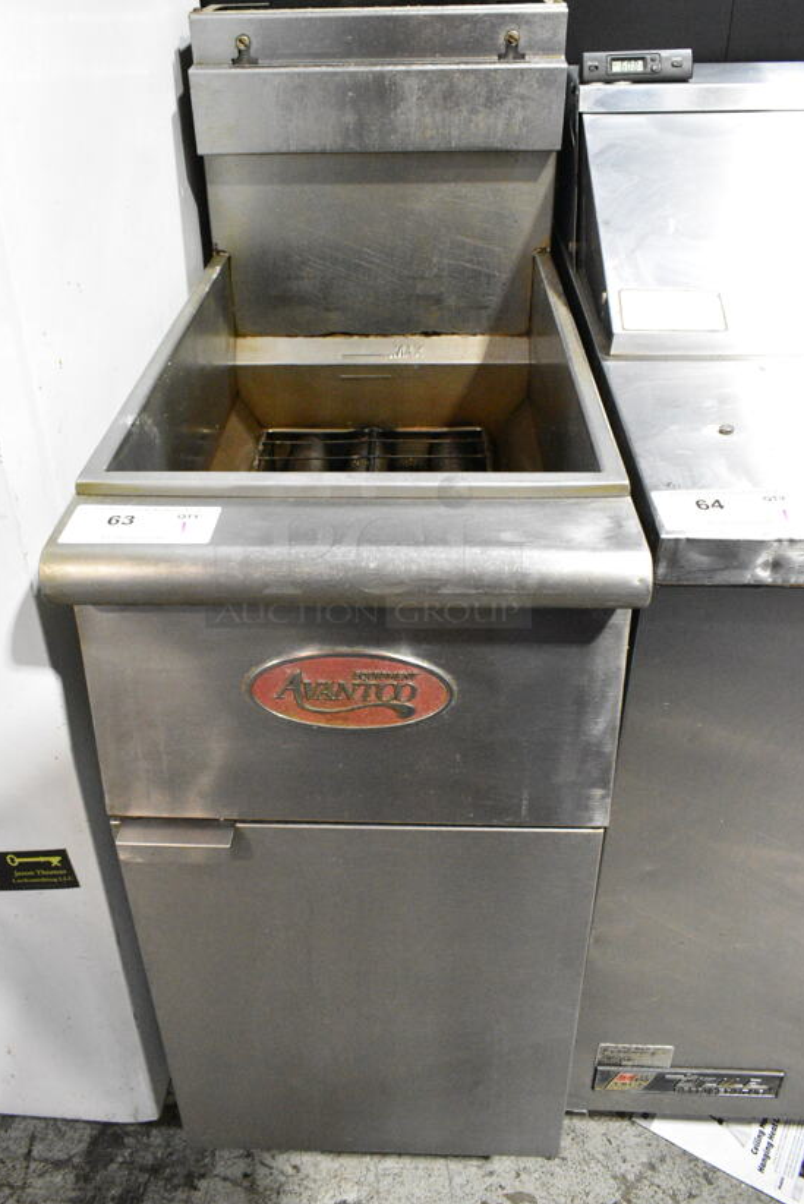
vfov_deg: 61.8
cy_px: 551
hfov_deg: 43.6
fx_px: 1004
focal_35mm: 30
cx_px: 369
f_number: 7.1
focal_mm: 18
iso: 6400
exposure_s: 1/200
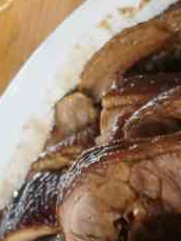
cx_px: 222
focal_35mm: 110
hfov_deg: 13.1
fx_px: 766
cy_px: 435
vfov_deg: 15.4
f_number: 2.2
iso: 160
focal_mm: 3.95
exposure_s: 1/50
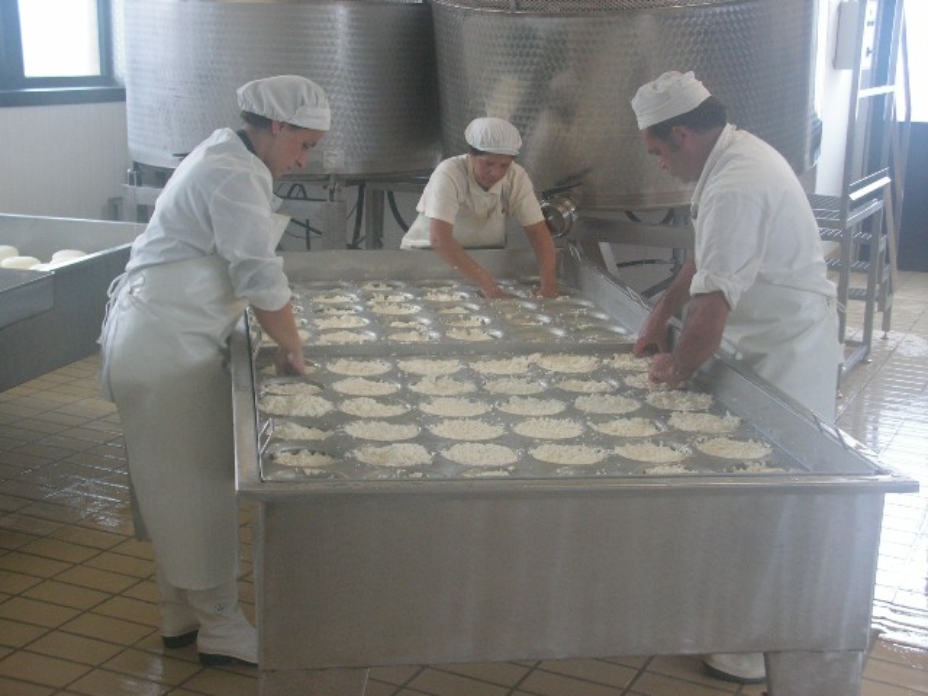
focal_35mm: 48
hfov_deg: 39.7
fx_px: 1287
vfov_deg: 30.3
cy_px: 348
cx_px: 464
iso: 125
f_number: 3.2
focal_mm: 8.1
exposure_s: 1/40
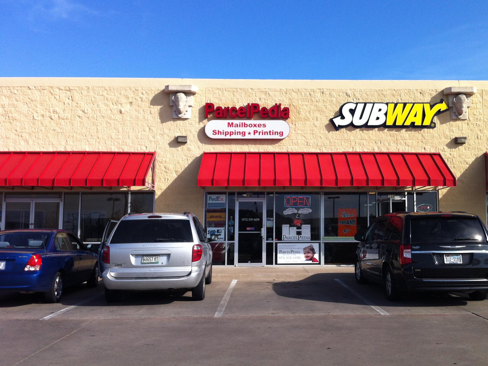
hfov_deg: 45.6
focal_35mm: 41
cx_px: 281
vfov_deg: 35.1
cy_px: 173
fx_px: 578
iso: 80
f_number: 2.8
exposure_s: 1/1077
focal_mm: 3.85
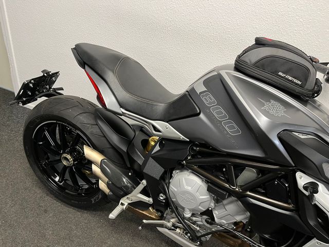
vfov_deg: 53.1
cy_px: 124
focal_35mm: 26
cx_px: 164
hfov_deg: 67.3
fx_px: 247
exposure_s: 1/50
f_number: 1.6
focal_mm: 5.1
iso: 125
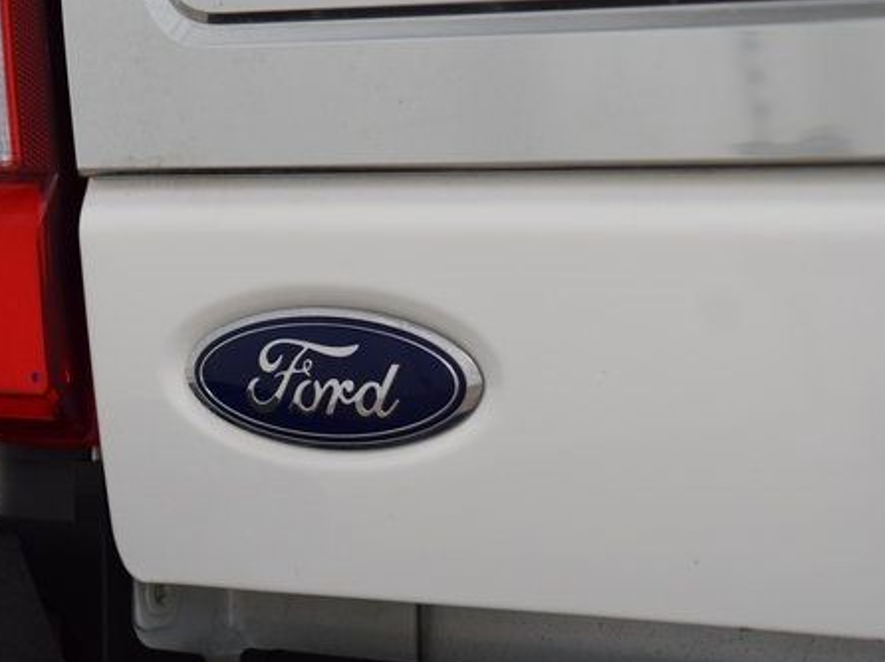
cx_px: 319
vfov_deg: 10.2
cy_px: 350
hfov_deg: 13.6
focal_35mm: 145
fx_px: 3705
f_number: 4
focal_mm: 70
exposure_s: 1/125
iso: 1600
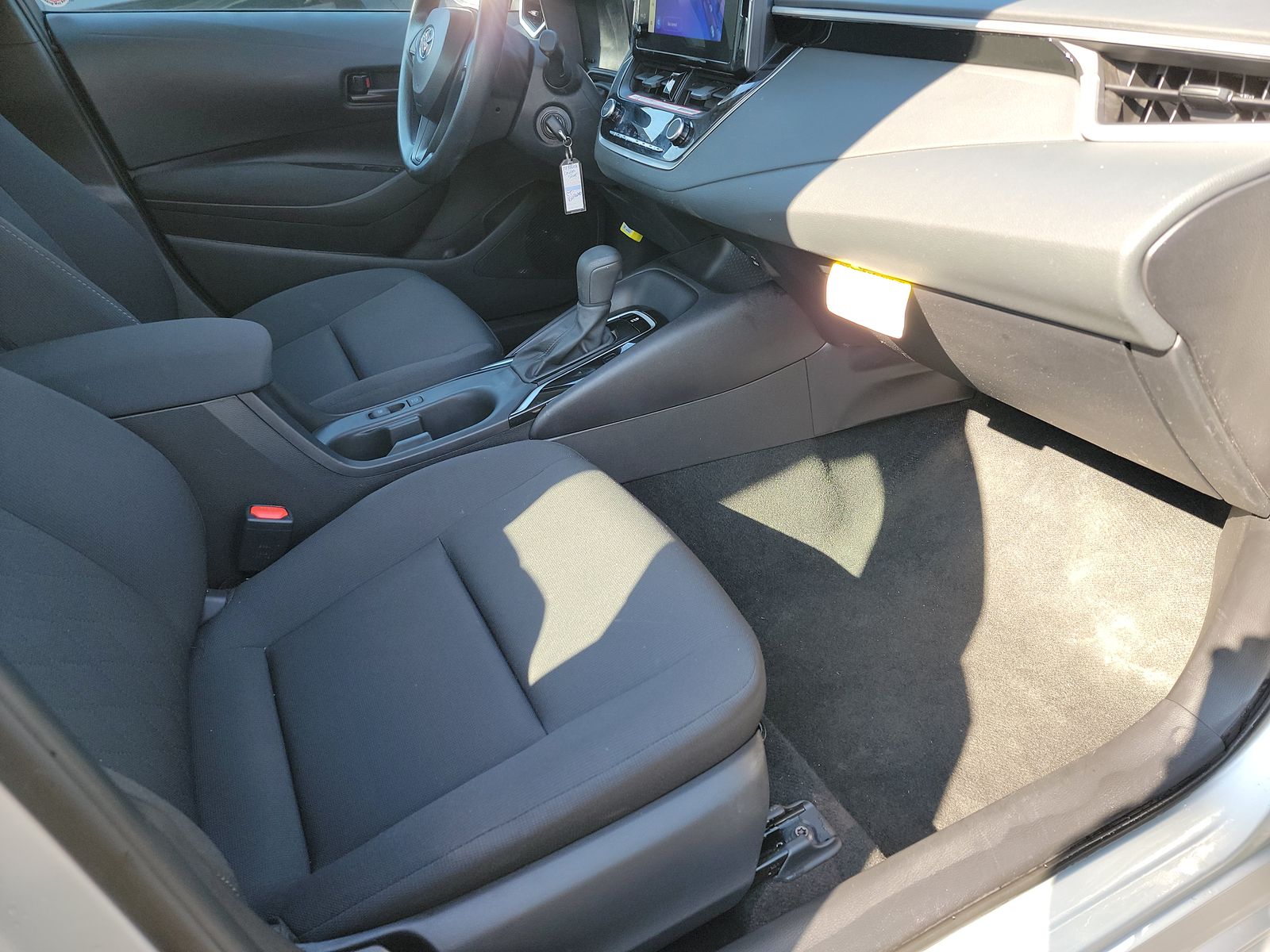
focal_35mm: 24
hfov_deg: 71.6
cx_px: 635
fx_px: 881
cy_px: 476
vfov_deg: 56.8
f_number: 1.8
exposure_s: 1/59
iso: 64
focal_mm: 6.7
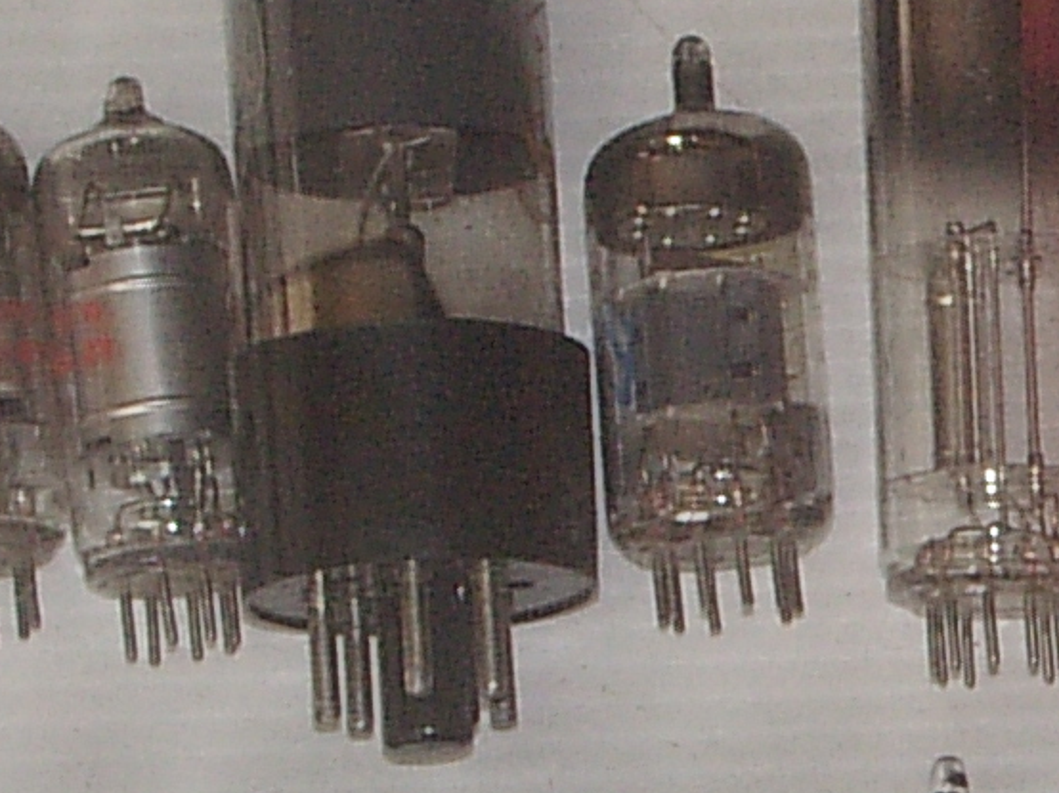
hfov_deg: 5.1
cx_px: 1699
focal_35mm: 387
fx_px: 11834
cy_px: 696
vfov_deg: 3.8
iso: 200
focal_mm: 14.5
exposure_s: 1/45
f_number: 3.4
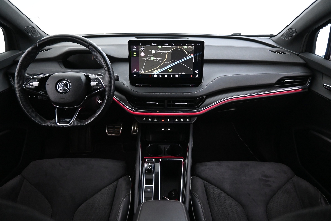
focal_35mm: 24
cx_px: 166
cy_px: 110
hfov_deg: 73.7
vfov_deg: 53.1
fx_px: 221
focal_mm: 16
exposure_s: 1/25
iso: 4000
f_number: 3.5
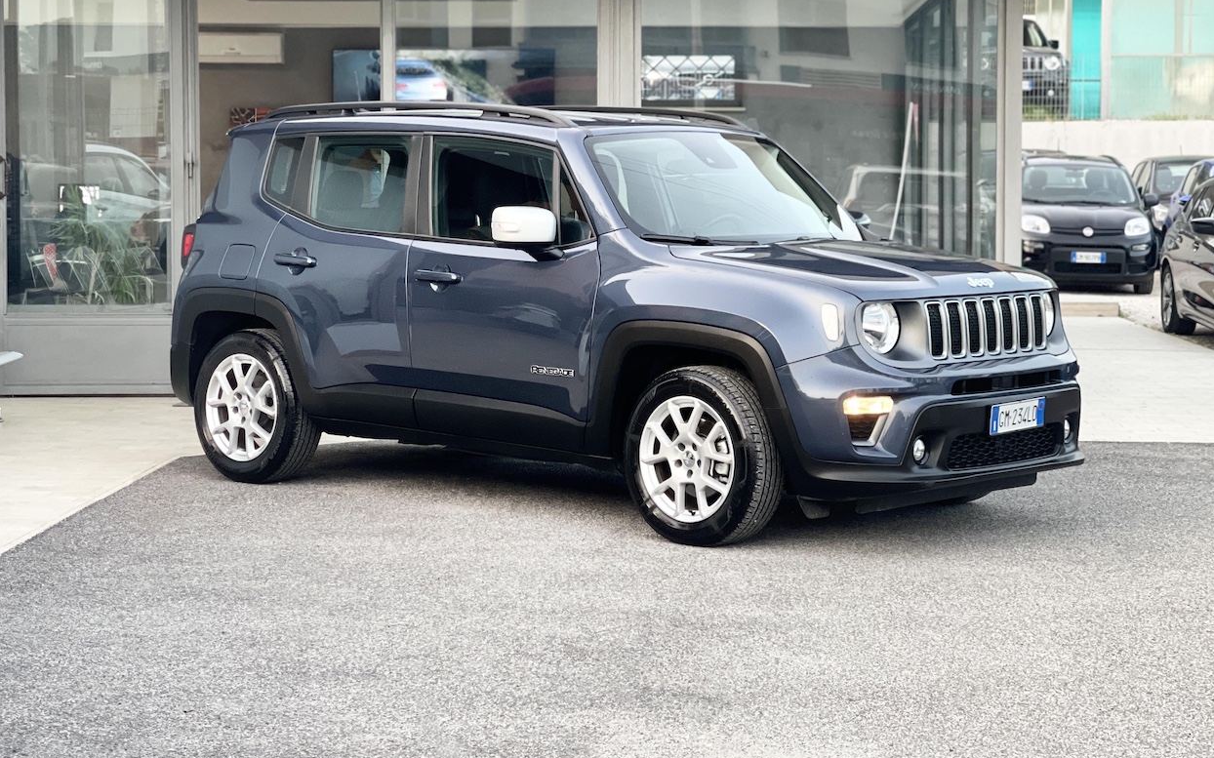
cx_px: 607
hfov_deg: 30.2
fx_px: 2249
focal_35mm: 68
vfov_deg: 19.1
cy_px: 321
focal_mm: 7.5
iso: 160
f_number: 2.2
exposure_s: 1/121
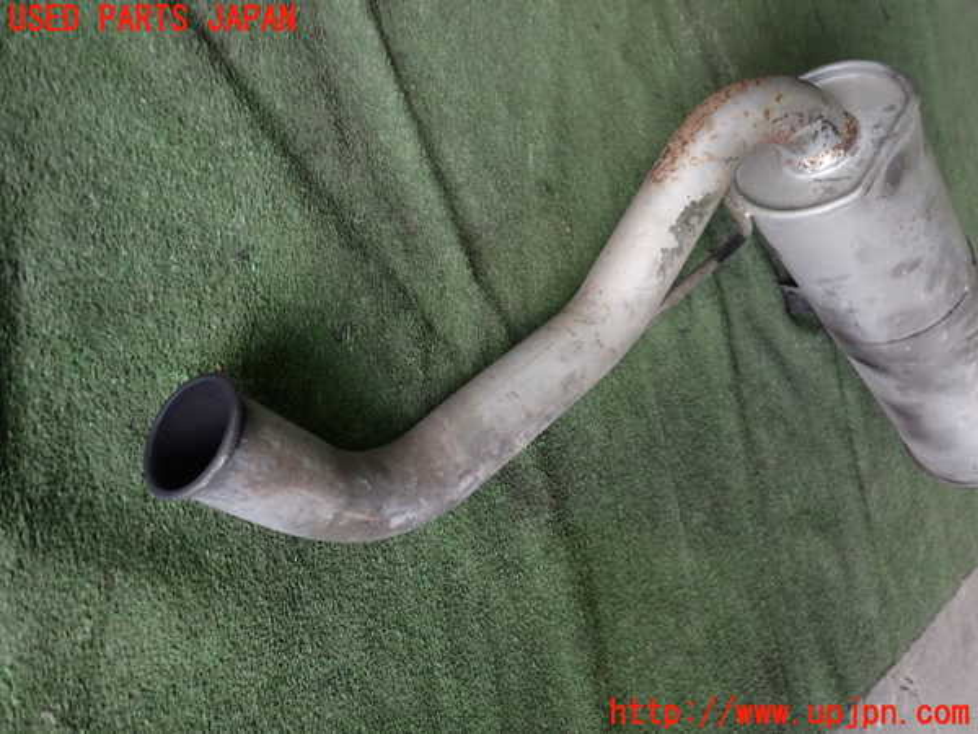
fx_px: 848
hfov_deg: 60.0
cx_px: 489
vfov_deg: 46.8
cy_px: 367
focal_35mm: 30
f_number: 2.3
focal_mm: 5.4
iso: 200
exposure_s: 1/50
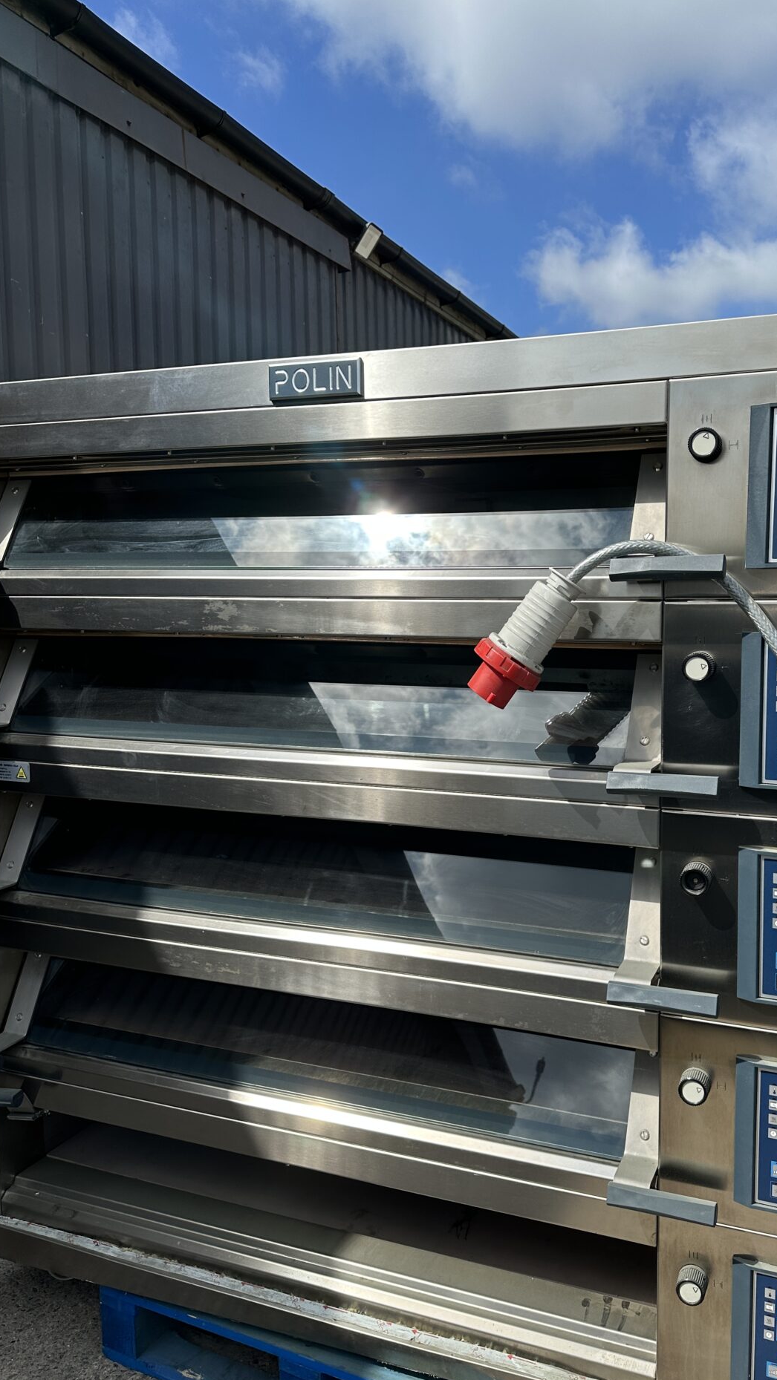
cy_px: 688
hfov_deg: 42.3
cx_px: 527
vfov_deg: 69.9
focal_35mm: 27
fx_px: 989
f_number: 1.78
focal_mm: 6.86
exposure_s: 1/5000
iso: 80
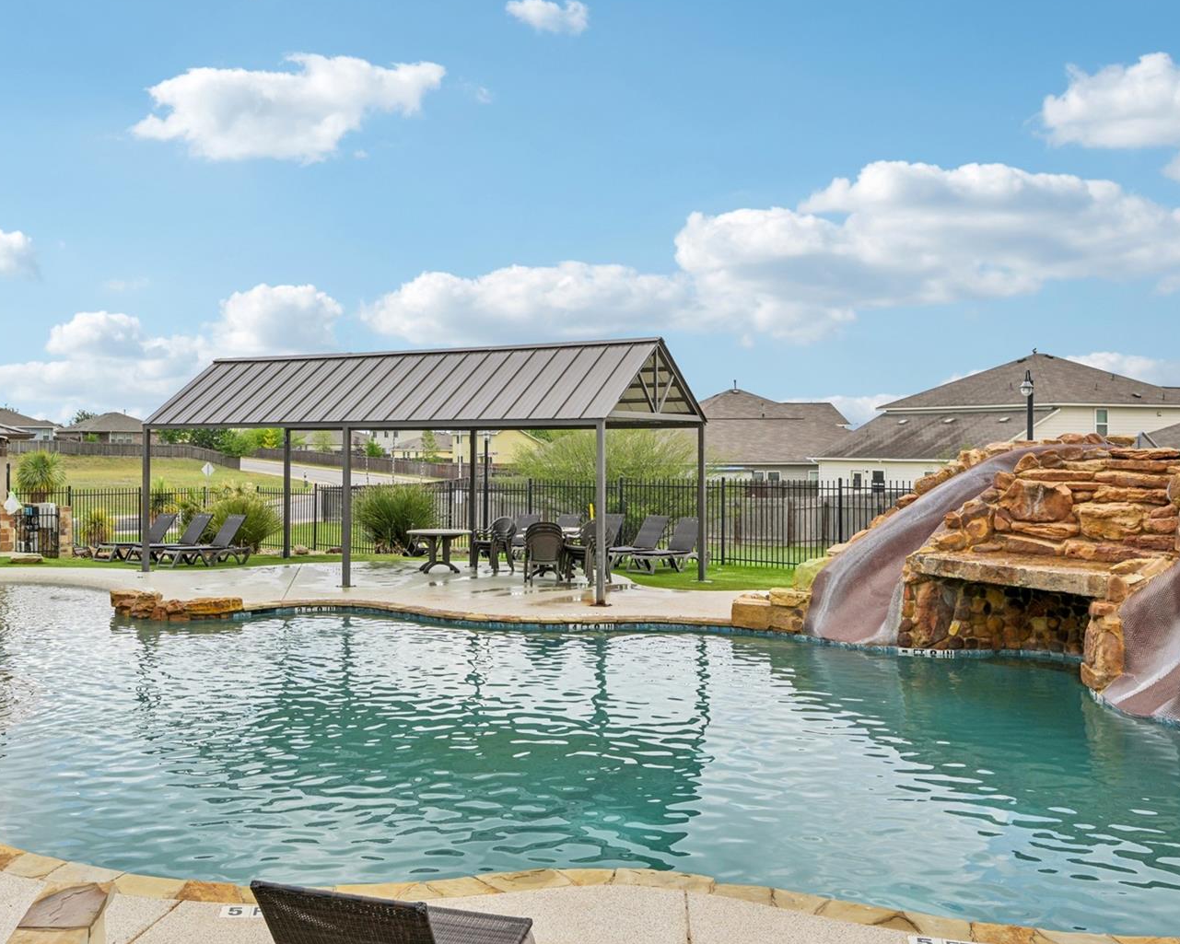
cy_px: 454
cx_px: 390
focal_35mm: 36
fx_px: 1257
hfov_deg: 49.4
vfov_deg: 41.2
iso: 100
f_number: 6.7
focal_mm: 24
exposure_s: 1/500
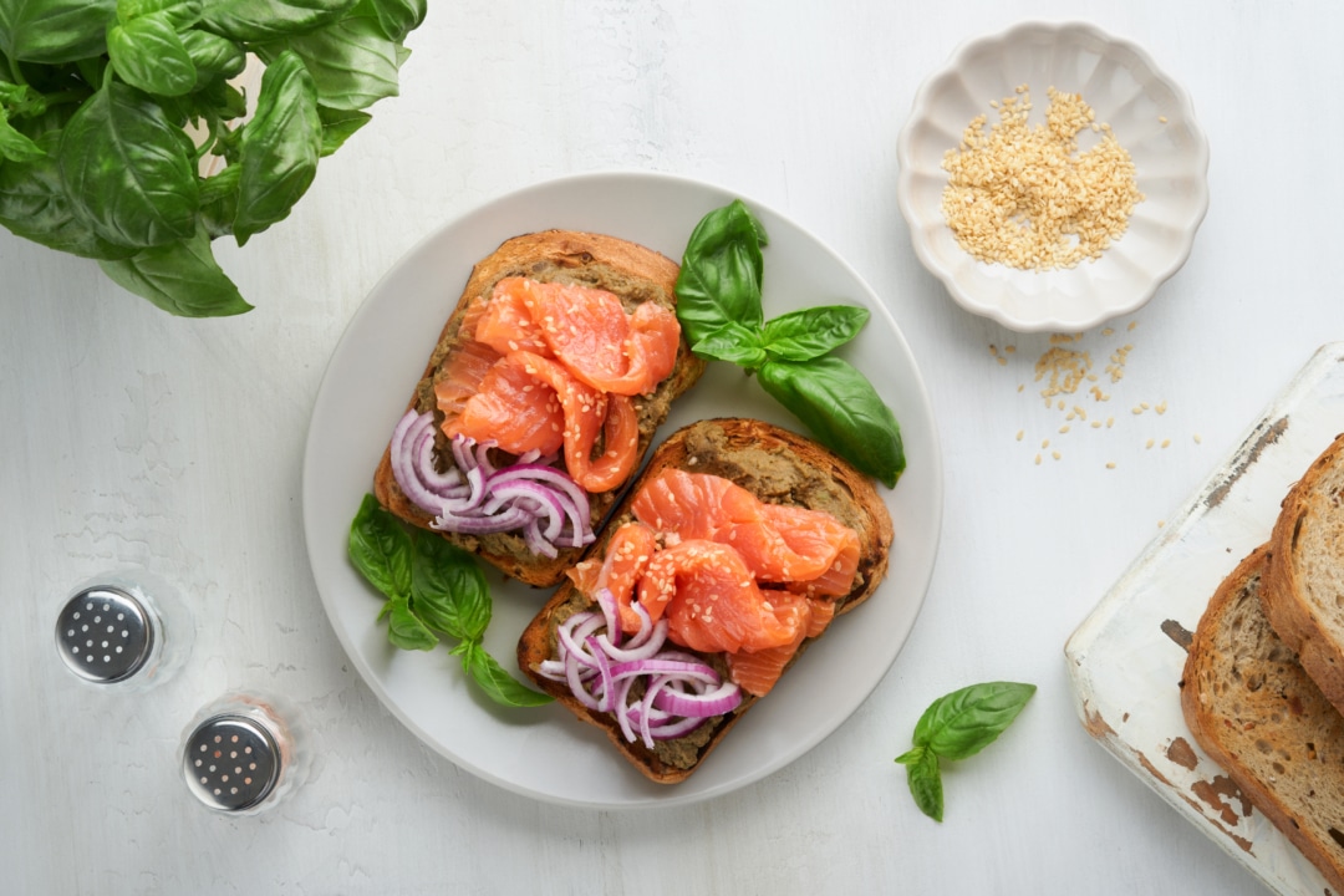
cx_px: 672
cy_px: 448
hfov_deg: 22.6
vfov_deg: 15.2
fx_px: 3360
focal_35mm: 90
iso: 160
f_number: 9
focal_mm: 60
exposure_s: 1/160
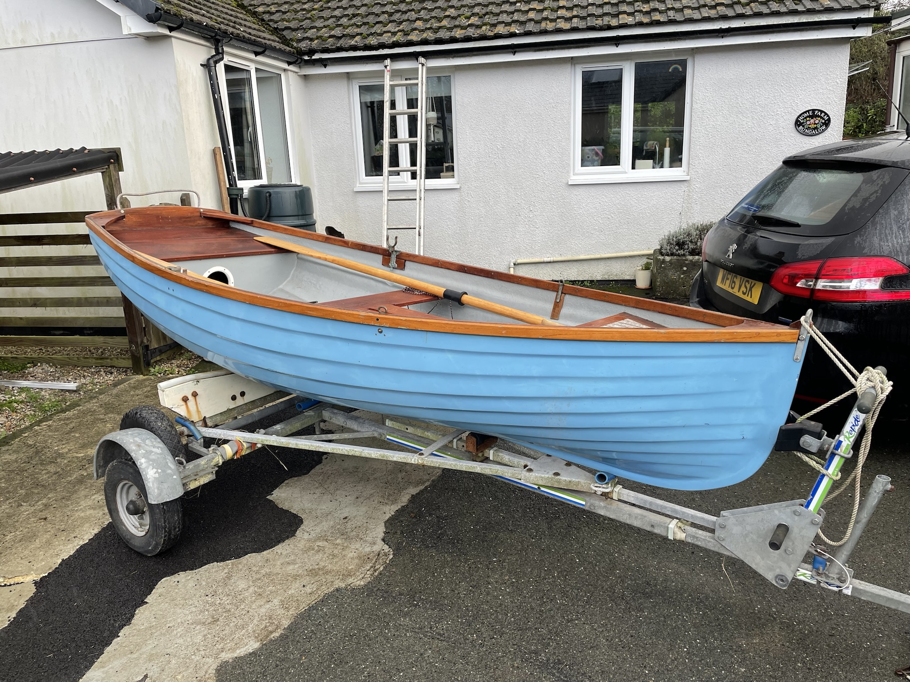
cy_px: 341
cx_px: 455
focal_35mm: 26
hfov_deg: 67.3
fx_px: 683
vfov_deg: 53.1
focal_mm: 4.2
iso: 32
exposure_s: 1/303
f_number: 1.6
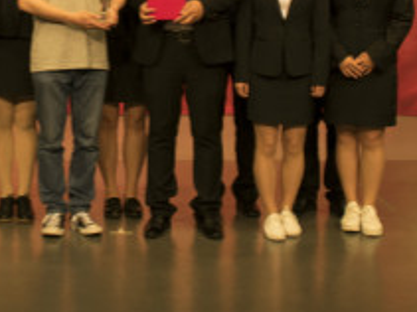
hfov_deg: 23.4
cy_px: -39
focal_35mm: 82
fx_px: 987
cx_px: 63
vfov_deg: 17.3
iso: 250
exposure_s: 1/25
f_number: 7.1
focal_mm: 20
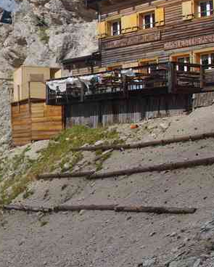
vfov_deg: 22.7
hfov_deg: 17.3
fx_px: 664
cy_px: 103
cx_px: -53
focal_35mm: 84
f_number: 11
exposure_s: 1/100
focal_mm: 21.9
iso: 200
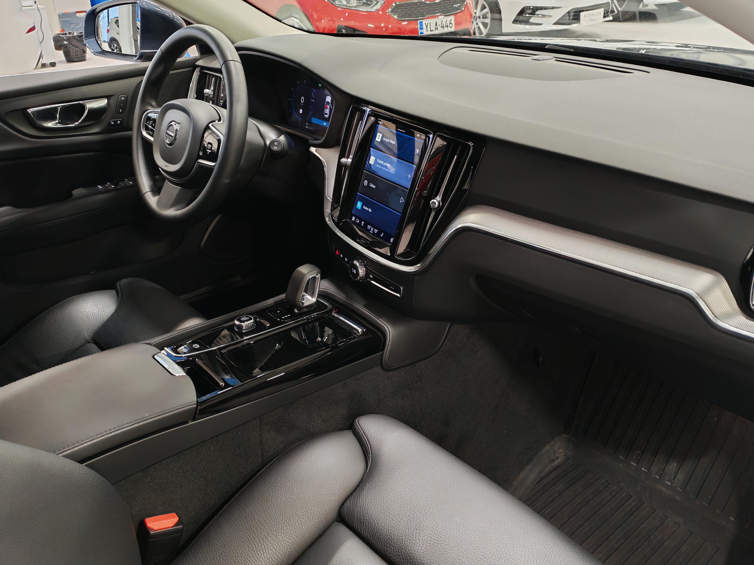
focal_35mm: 32
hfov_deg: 56.8
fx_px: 697
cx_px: 377
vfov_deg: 44.2
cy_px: 282
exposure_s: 1/50
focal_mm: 6.12
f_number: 1.9
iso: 800
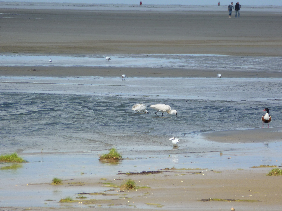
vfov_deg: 3.1
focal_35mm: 480
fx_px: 3910
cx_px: 141
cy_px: 106
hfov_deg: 4.1
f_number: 5.9
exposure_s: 1/320
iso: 100
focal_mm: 68.8
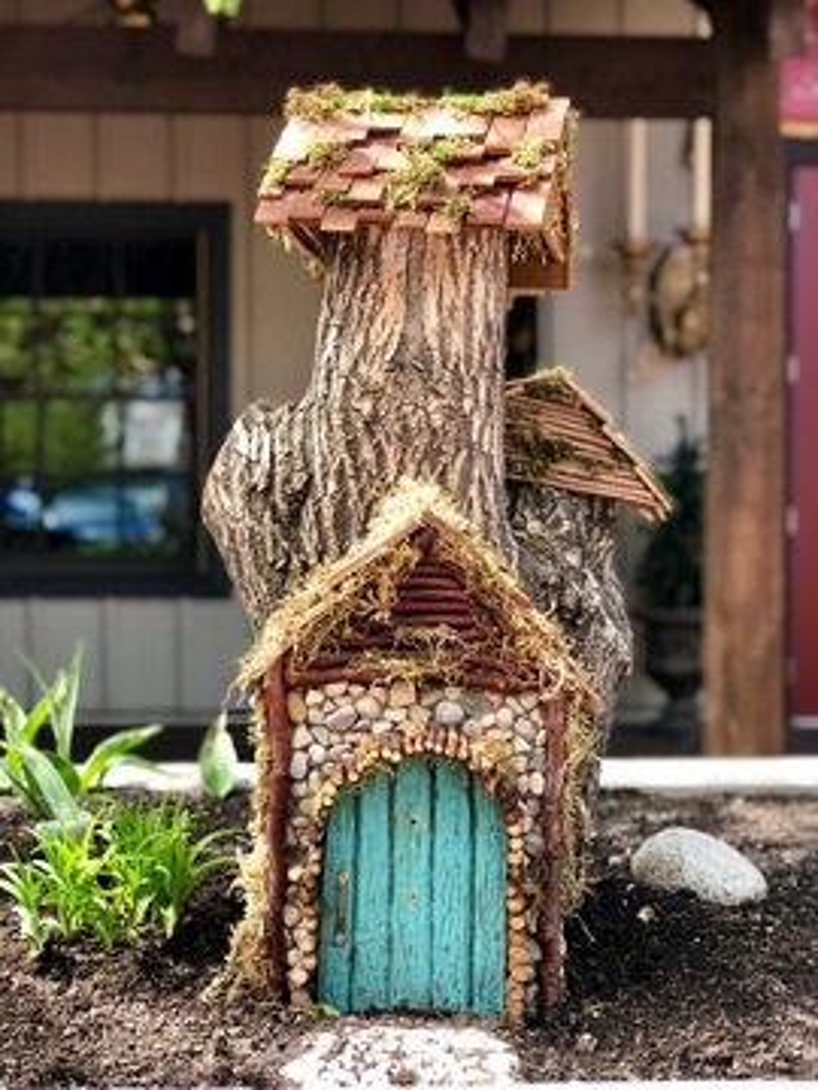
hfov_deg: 25.7
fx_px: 1796
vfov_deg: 33.8
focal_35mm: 57
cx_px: 409
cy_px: 545
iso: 32
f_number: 2.8
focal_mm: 6.6
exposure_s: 1/120
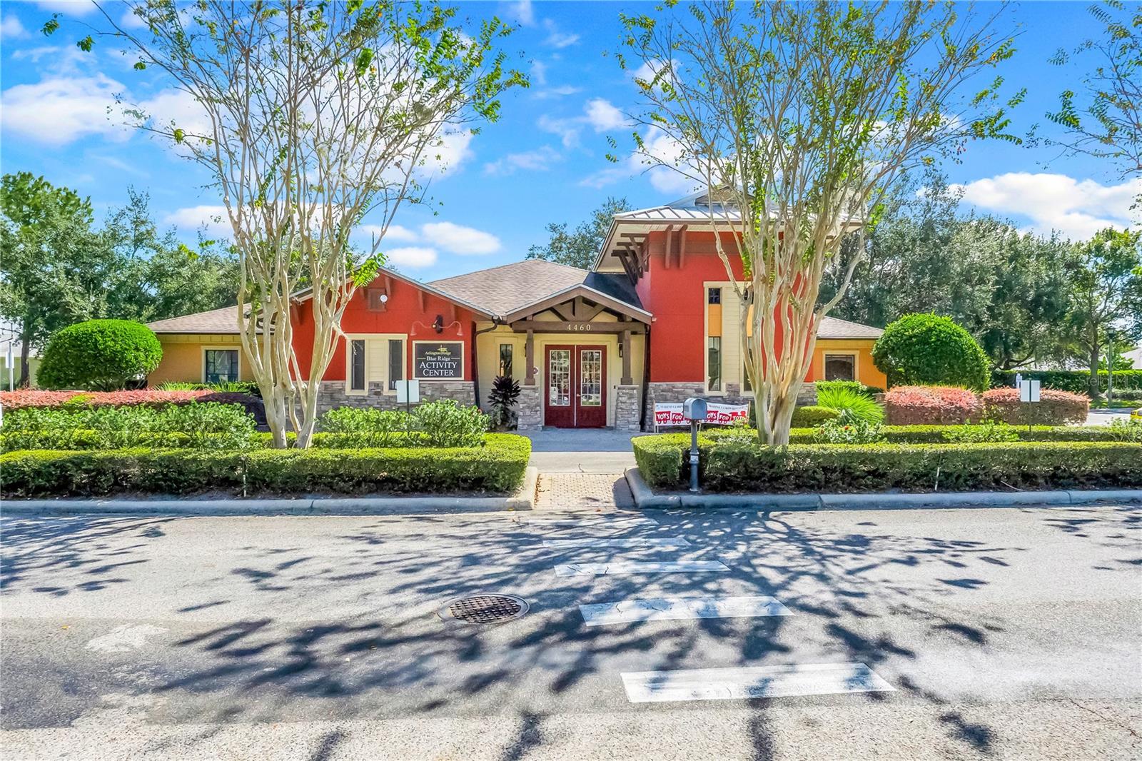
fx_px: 729
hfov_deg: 76.1
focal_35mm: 23
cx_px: 571
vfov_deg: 55.1
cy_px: 380
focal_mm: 15.5
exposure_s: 1/500
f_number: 9
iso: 3200
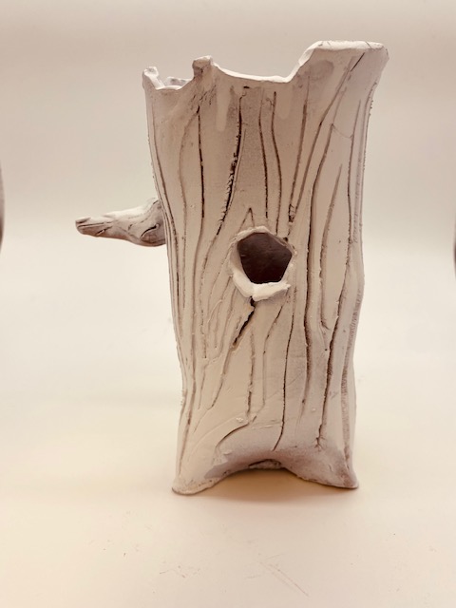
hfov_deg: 53.1
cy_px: 304
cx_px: 228
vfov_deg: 67.3
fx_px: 457
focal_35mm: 26
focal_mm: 4.25
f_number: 1.8
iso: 40
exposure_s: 1/90
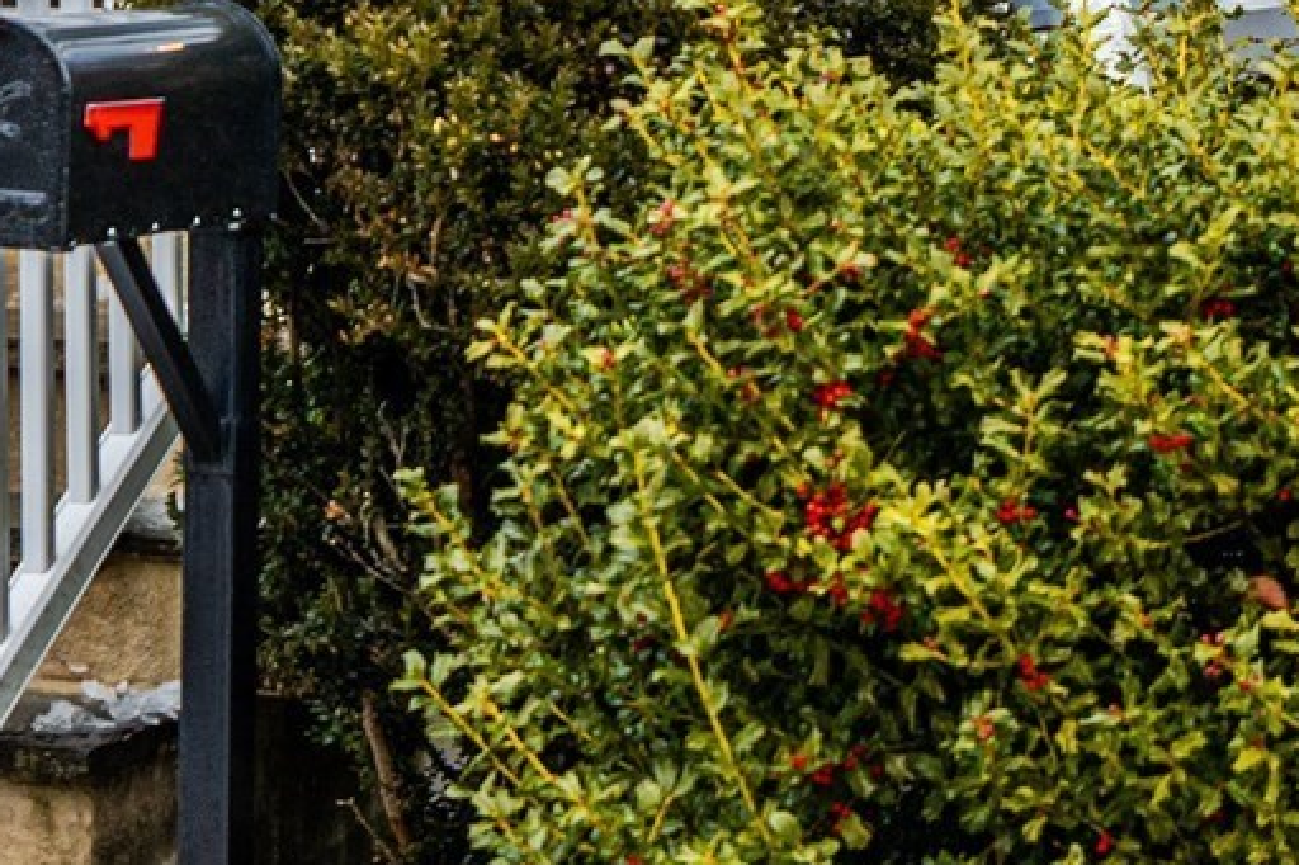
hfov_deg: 12.8
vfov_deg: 8.4
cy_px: -354
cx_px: 274
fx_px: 5771
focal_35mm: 160
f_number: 4
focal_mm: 40
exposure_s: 1/200
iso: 200
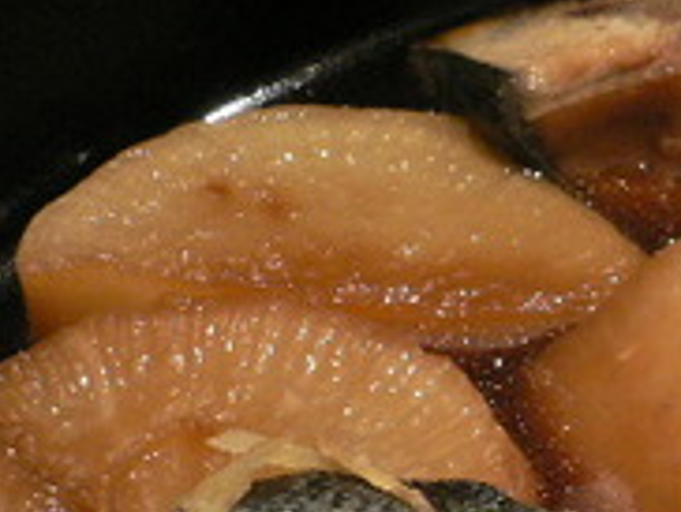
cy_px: 596
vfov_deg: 15.0
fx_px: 1891
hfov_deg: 19.3
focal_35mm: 96
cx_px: 801
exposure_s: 1/8
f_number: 2.8
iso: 200
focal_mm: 5.8
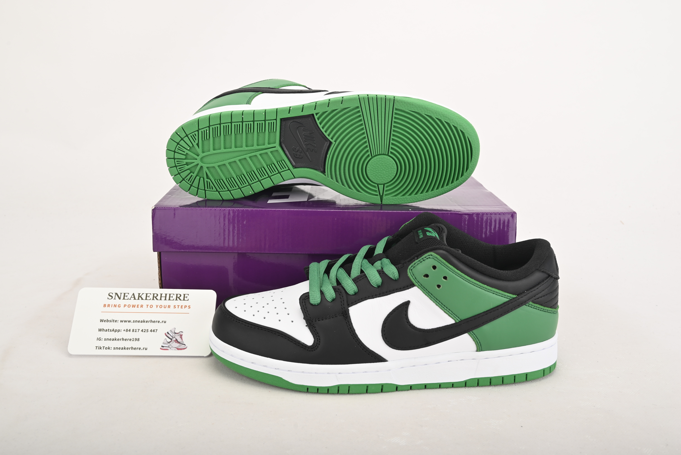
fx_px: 634
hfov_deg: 56.5
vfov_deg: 39.5
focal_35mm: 34
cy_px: 228
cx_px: 340
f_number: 11
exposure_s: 1/200
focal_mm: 33.5
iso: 100
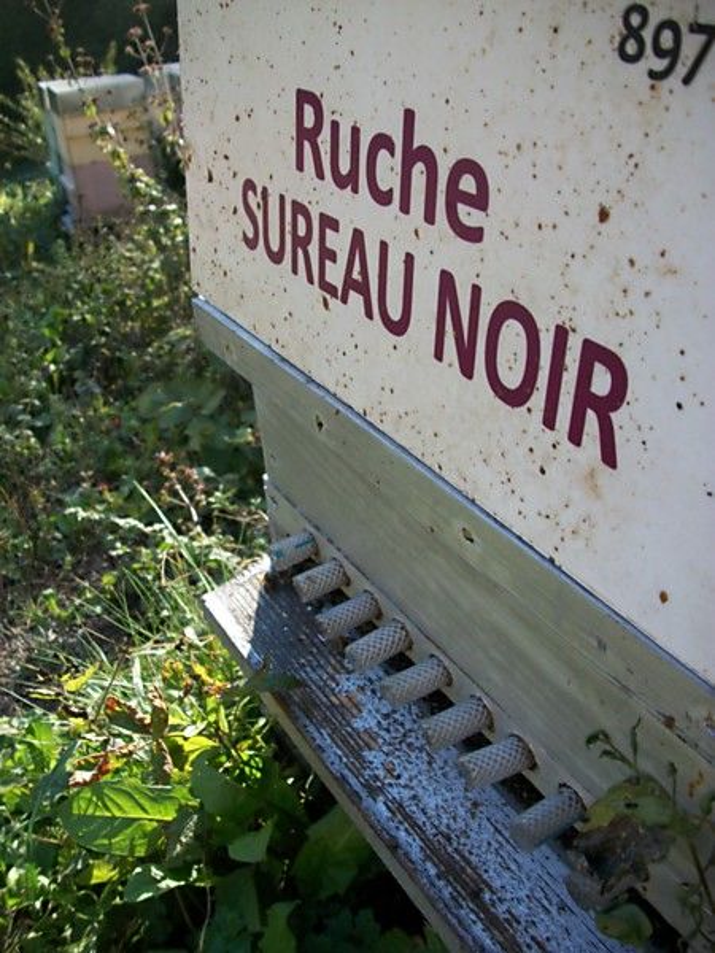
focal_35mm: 32
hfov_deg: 44.2
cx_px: 358
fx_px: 881
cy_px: 476
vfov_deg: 56.8
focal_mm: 5.7
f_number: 2.9
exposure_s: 1/200
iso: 80
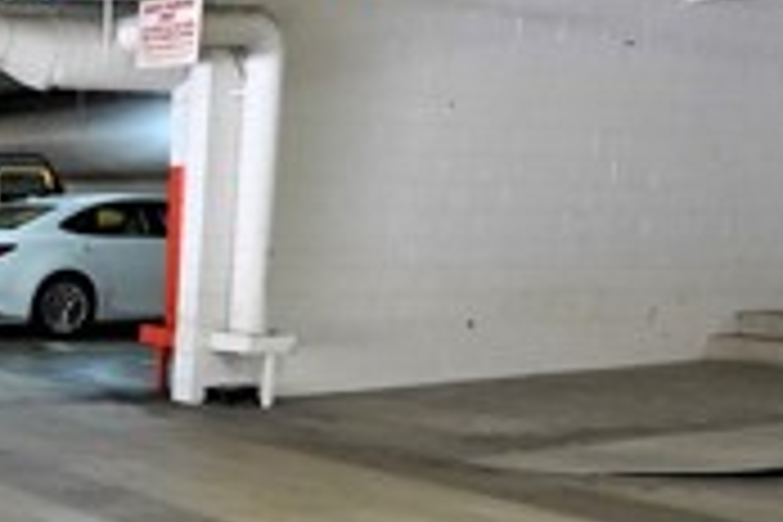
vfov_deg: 22.7
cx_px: -482
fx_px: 1283
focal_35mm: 59
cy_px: 400
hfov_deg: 24.0
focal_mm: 16
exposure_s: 1/200
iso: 3200
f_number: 2.8
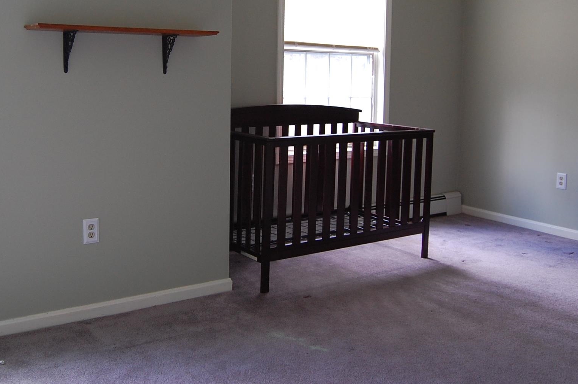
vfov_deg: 32.8
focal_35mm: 40
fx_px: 641
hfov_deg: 48.4
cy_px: 112
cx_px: 245
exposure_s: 1/30
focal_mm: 18
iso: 560
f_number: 3.5
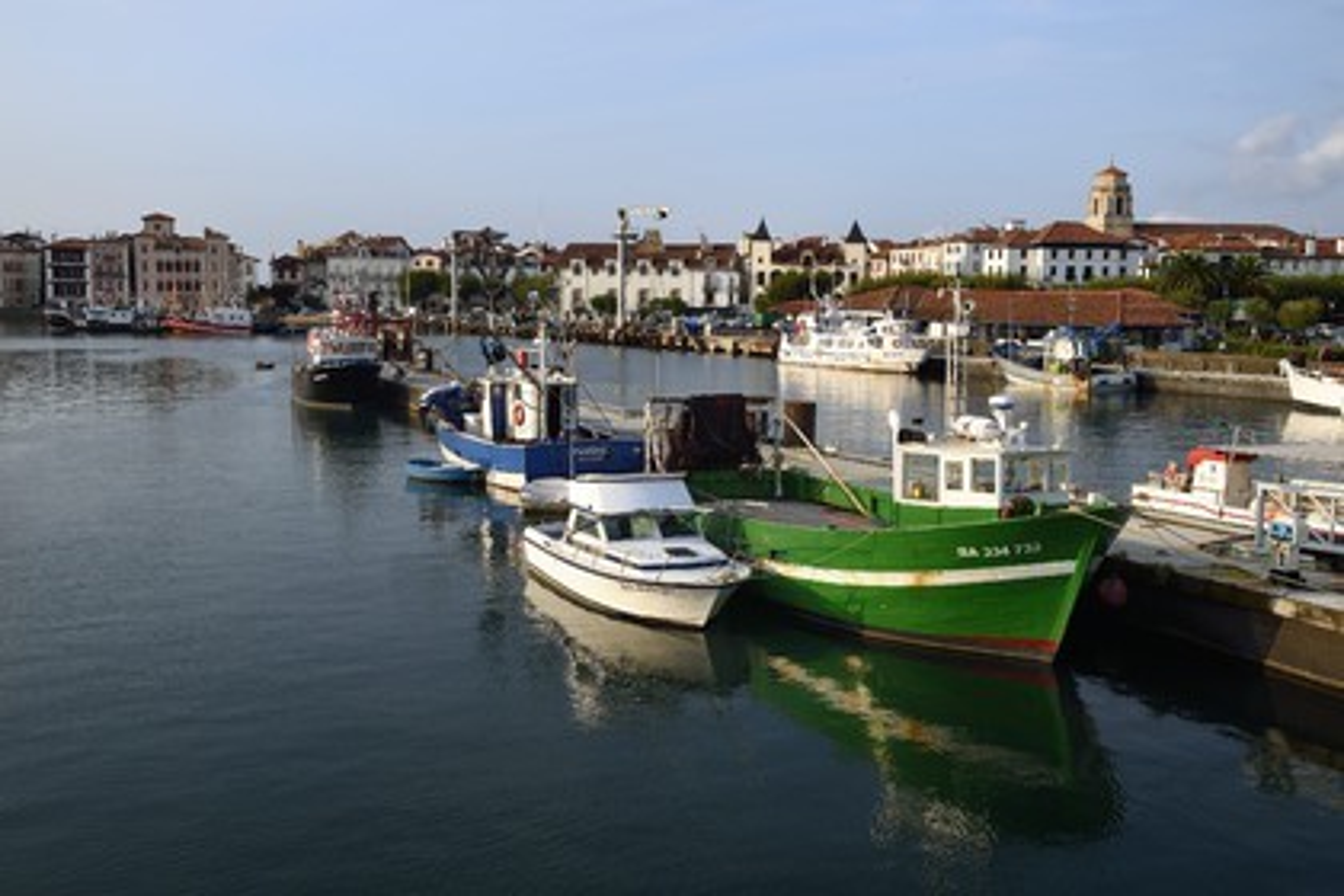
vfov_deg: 35.1
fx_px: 1419
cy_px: 448
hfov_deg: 50.7
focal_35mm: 38
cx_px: 672
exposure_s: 1/200
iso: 200
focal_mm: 38
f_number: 13
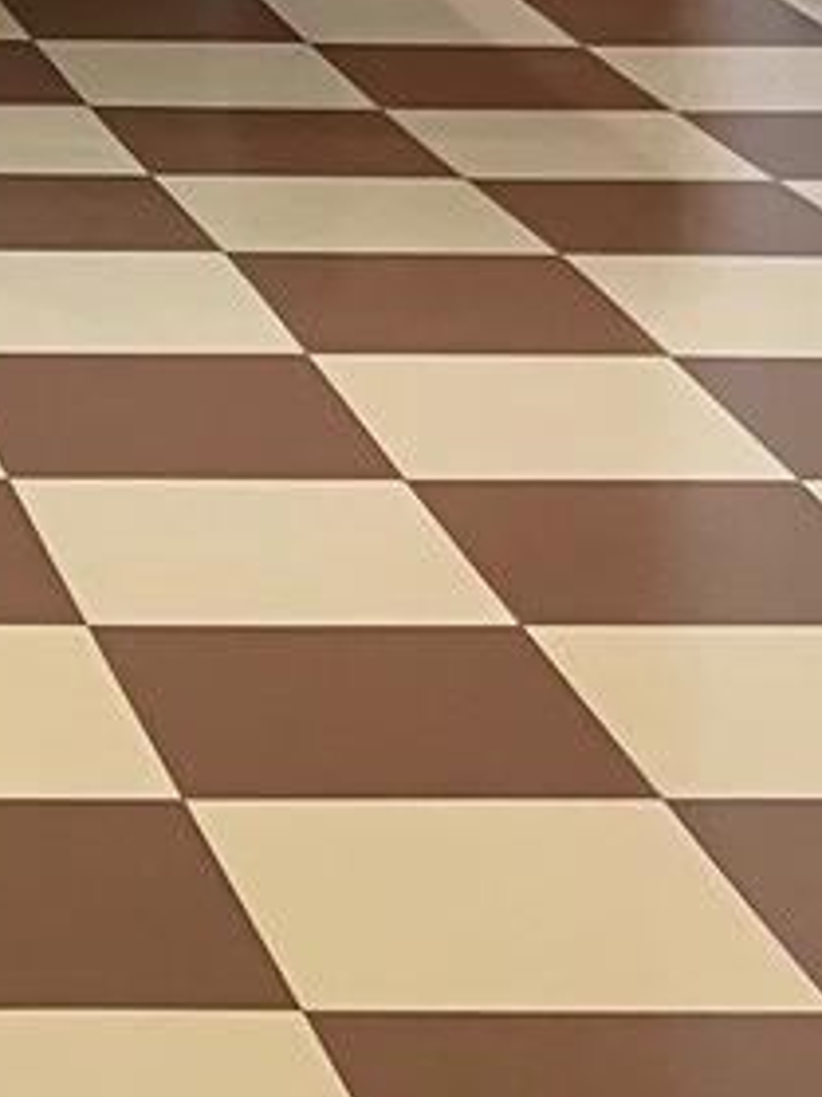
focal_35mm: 143
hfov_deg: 9.9
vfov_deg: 12.5
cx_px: -621
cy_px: -948
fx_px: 4531
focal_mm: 5.7
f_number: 1.5
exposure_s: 1/60
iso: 250
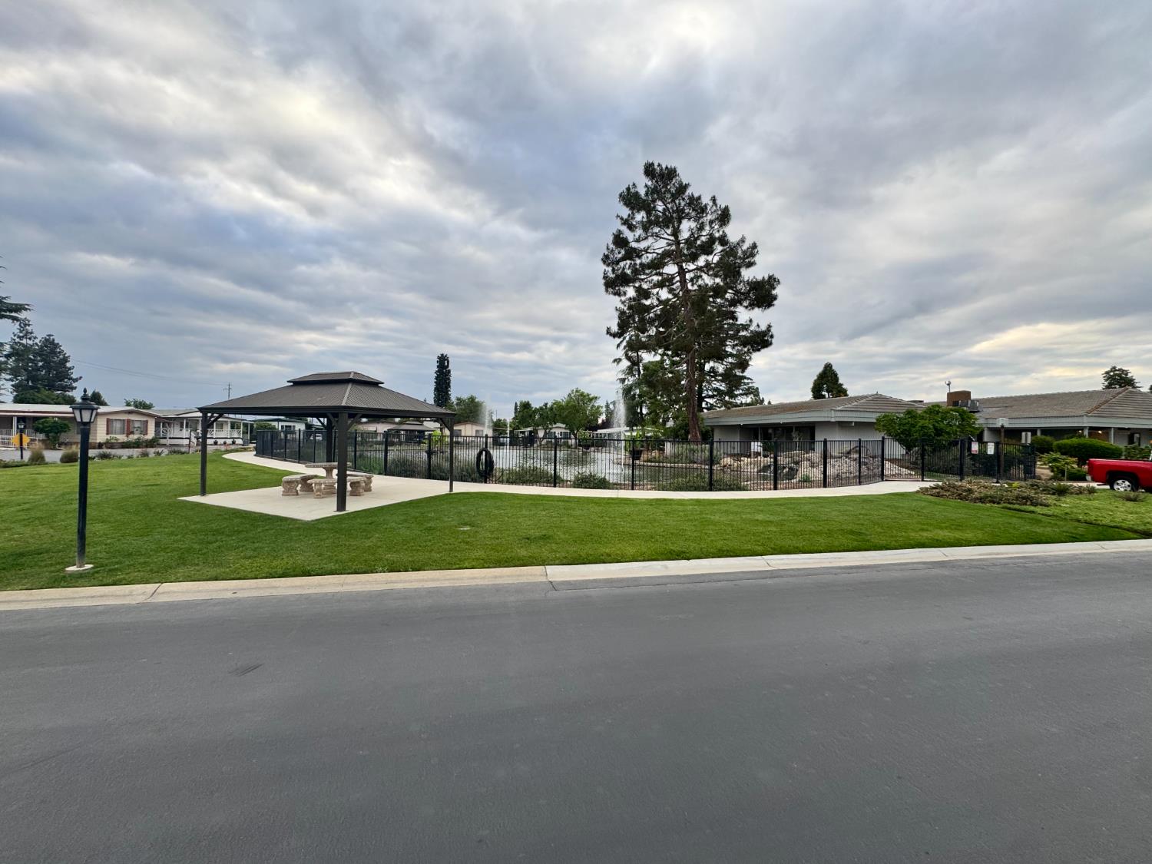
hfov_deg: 102.1
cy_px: 432
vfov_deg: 85.7
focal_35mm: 14
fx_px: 466
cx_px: 576
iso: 40
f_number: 2.2
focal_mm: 2.22
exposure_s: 1/244
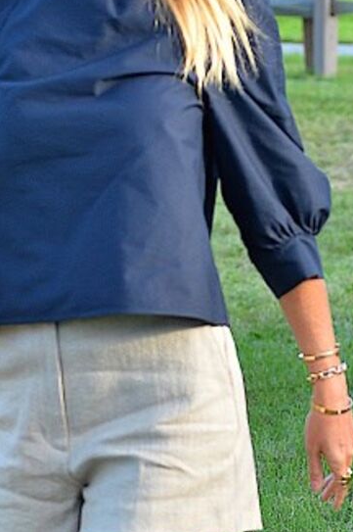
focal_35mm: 128
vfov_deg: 16.0
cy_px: 137
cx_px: 102
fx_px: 1886
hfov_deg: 10.7
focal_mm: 70
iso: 400
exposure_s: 1/500
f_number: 4.5
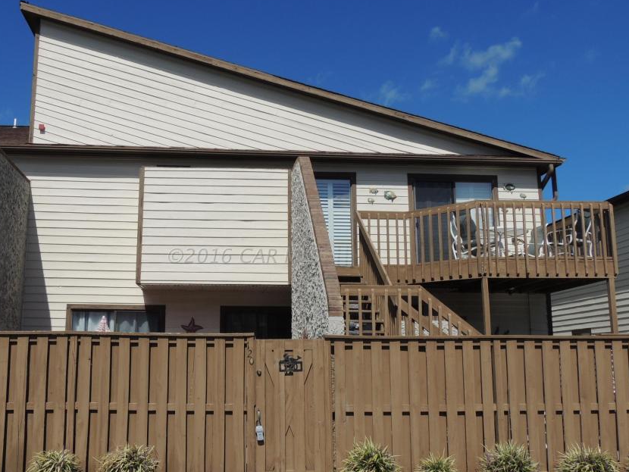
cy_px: 255
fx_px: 673
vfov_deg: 38.7
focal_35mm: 37
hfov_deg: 49.7
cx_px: 244
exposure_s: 1/1600
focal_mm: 5.3
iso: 100
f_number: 4.4
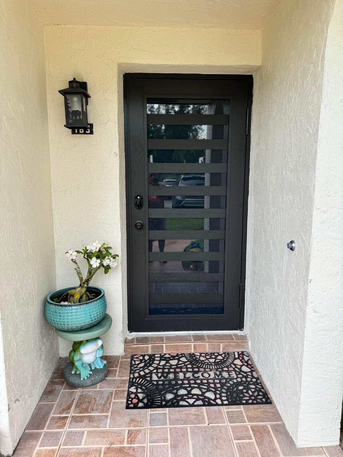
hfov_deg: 56.8
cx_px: 172
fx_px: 317
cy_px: 228
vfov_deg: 71.6
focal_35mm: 24
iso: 80
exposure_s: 1/448
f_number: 1.78
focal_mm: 6.76
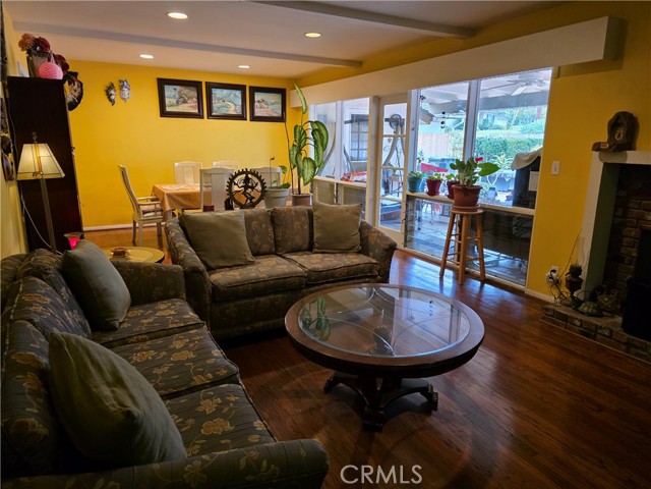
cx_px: 326
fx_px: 433
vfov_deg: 58.9
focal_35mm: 23
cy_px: 244
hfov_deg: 73.9
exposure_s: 1/120
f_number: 1.7
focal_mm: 6.3
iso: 800
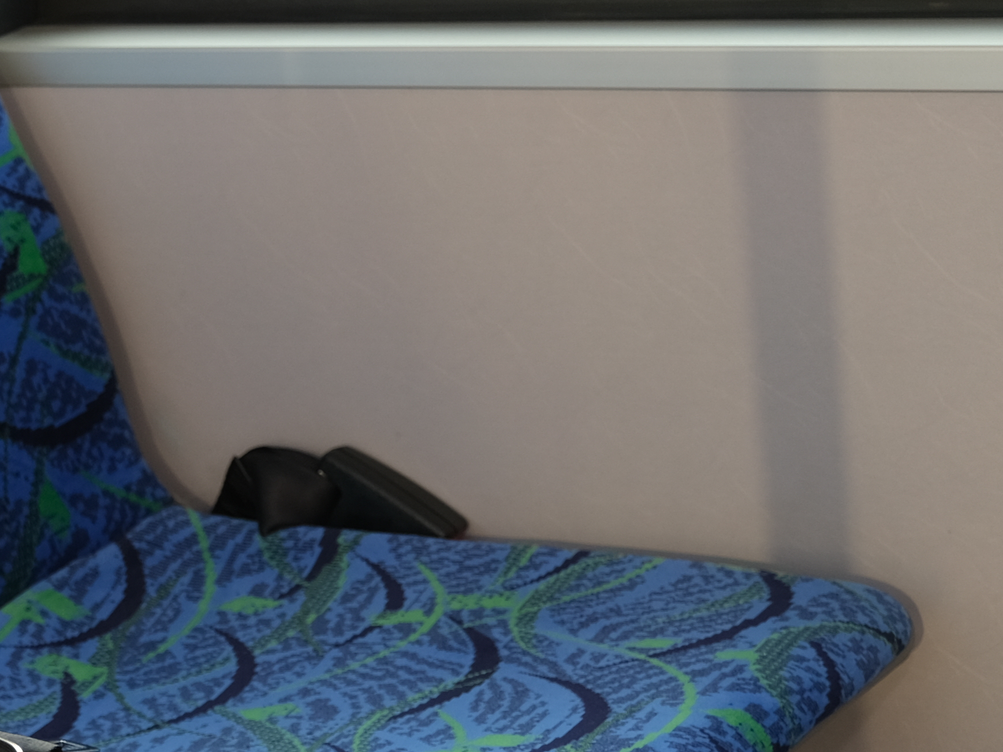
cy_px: 558
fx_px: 3303
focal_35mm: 114
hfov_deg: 15.7
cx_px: -542
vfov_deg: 13.0
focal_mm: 22
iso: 200
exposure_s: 1/80
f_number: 2.8
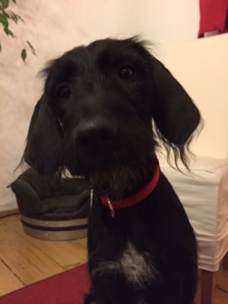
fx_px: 254
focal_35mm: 29
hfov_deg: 48.3
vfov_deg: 61.6
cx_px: 114
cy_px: 152
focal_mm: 4.15
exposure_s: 1/15
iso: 400
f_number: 2.2
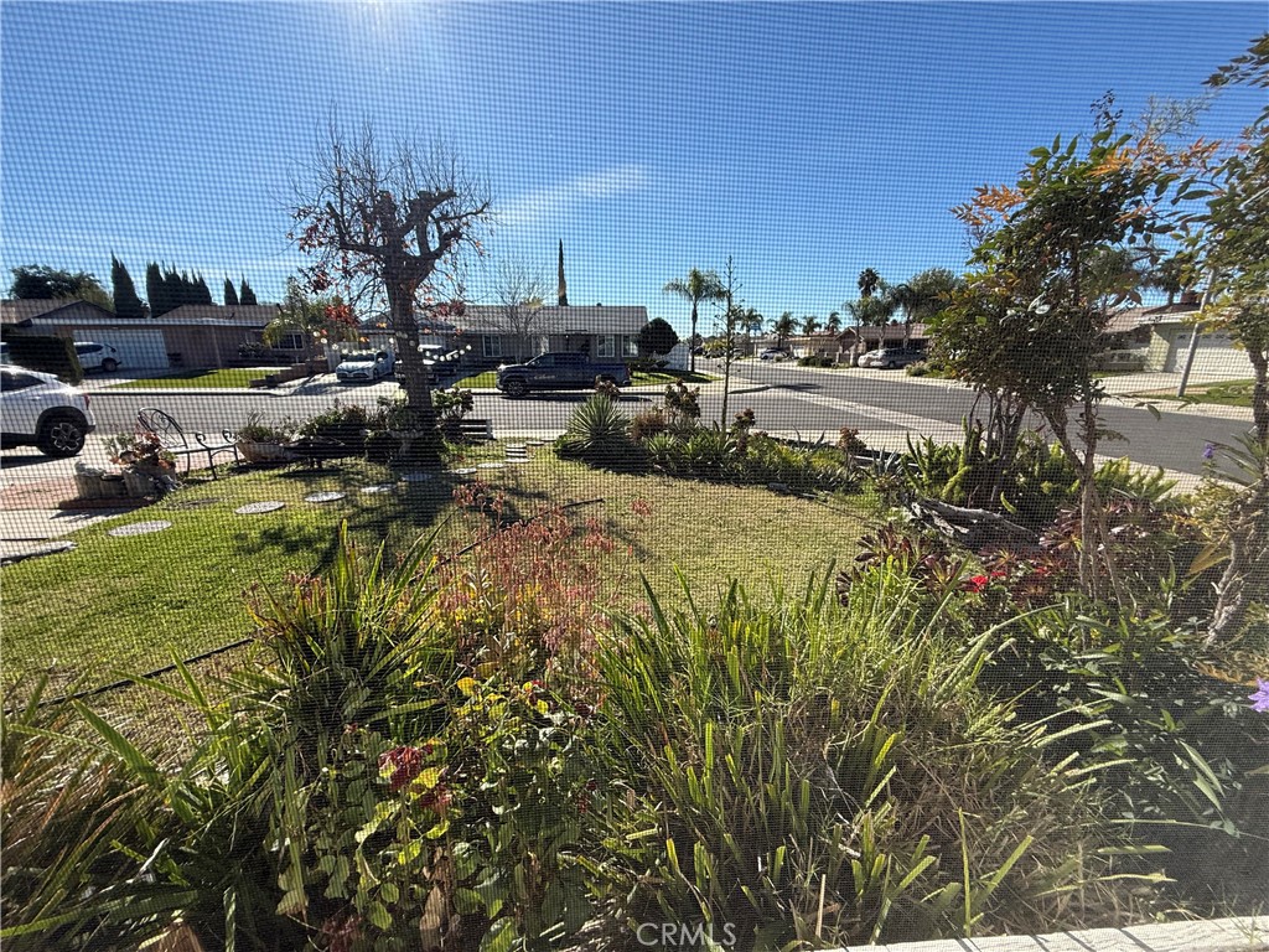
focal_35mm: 14
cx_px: 634
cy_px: 476
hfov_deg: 102.1
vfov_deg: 85.7
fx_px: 513
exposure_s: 1/1235
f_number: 2.2
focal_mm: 2.22
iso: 50
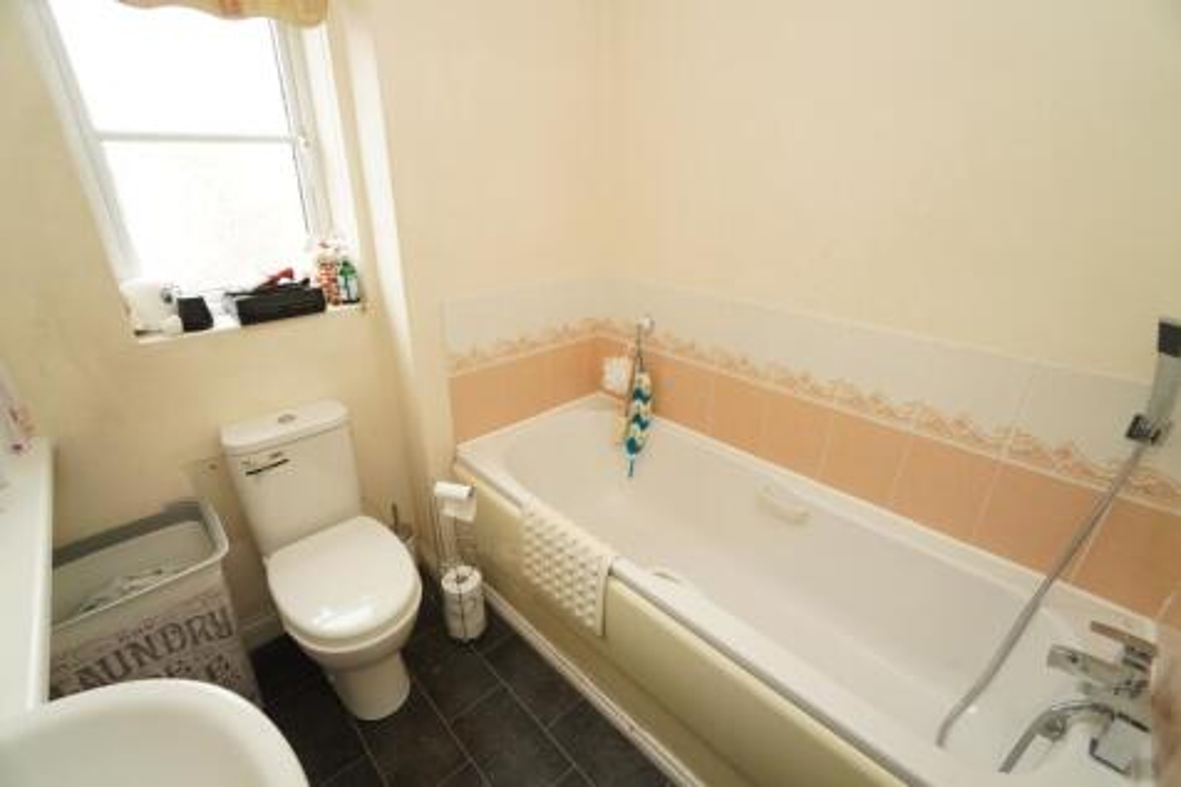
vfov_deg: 77.3
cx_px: 590
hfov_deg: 100.4
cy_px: 394
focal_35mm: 15
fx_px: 492
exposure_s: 1/160
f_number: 4
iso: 1000
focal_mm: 10
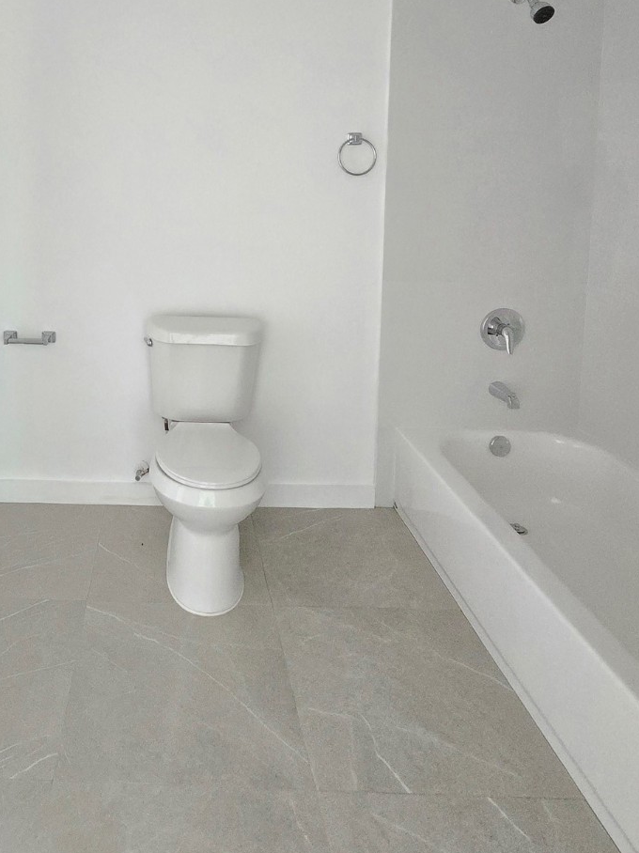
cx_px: 146
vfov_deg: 70.8
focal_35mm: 22
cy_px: 205
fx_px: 542
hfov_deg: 57.4
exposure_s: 1/60.2
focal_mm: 2.2
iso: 1250
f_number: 2.2
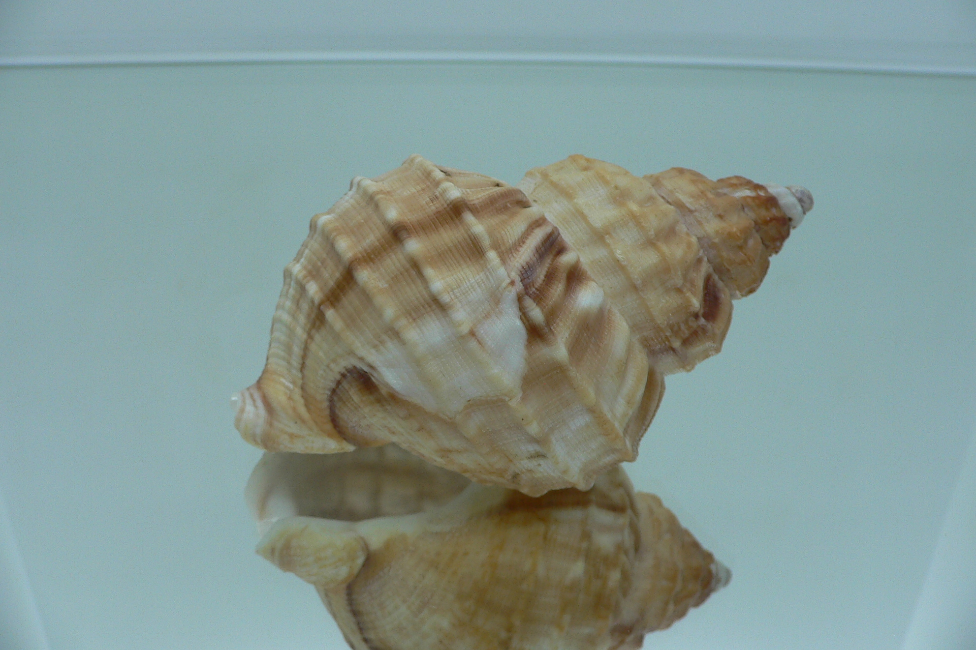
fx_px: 1003
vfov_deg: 35.9
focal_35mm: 37
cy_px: 311
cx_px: 489
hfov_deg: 51.9
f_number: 2.8
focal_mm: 4.6
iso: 80
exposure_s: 1/60
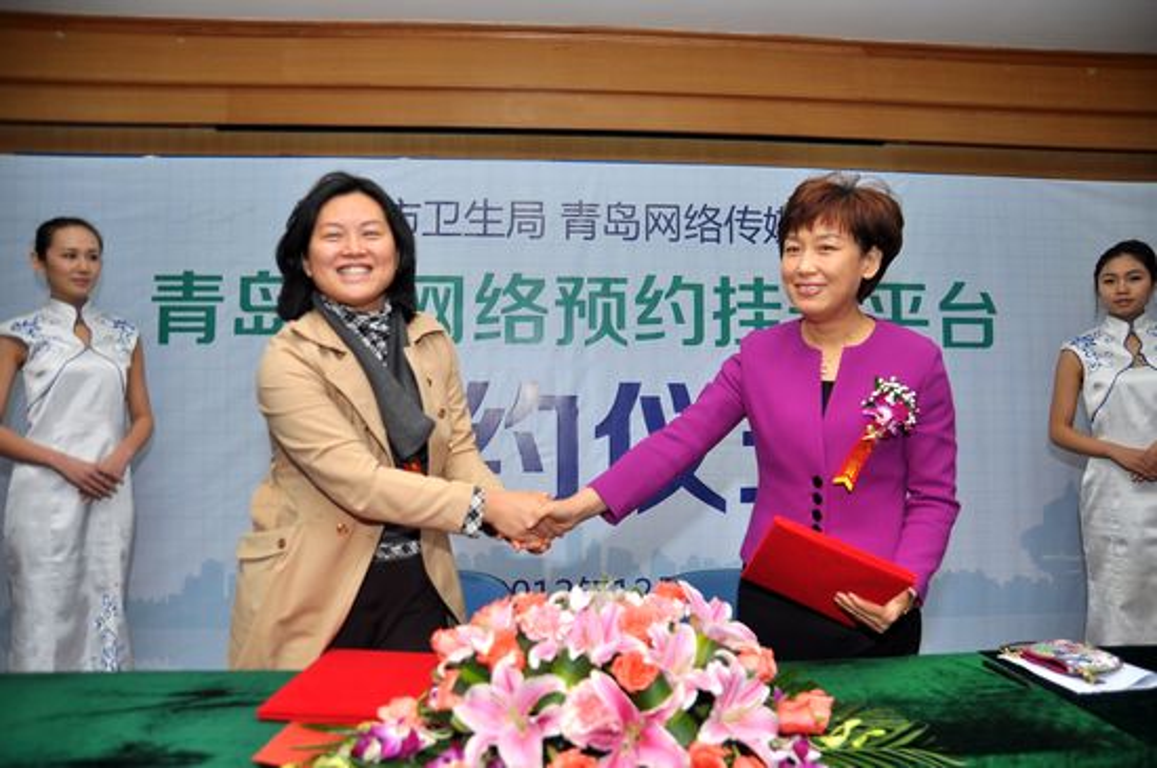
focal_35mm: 26
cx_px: 578
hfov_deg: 70.5
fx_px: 818
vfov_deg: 50.3
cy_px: 384
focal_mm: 17
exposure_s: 1/125
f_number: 3.2
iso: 200
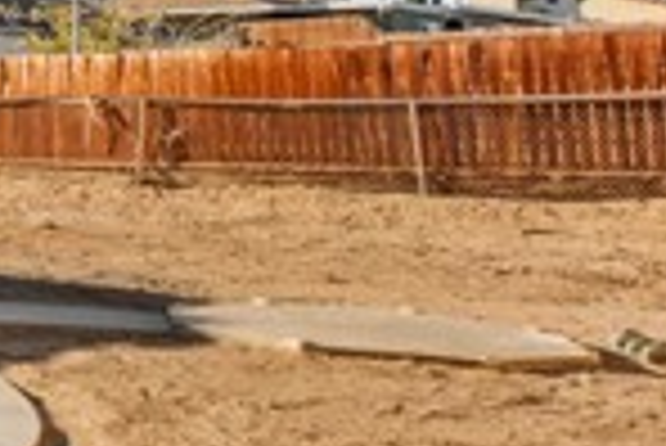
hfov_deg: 18.4
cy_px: 101
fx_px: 1204
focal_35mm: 65
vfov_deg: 20.8
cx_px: -702
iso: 200
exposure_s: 1/240
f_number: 10
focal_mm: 10
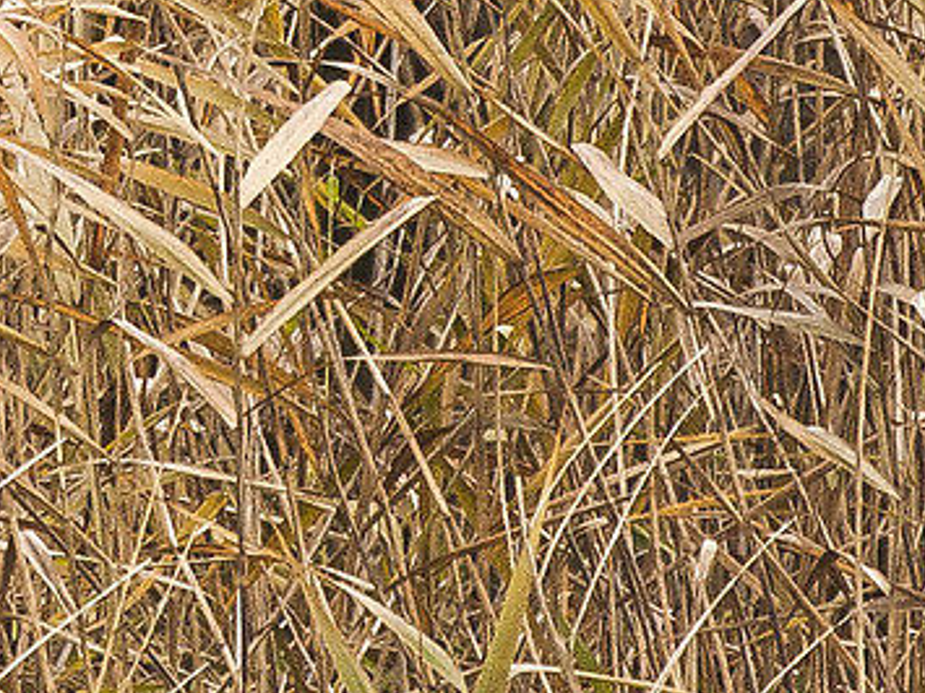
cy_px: -229
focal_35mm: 1948
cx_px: -281
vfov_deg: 0.8
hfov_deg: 1.0
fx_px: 52036
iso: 640
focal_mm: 300
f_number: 5.6
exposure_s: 1/640
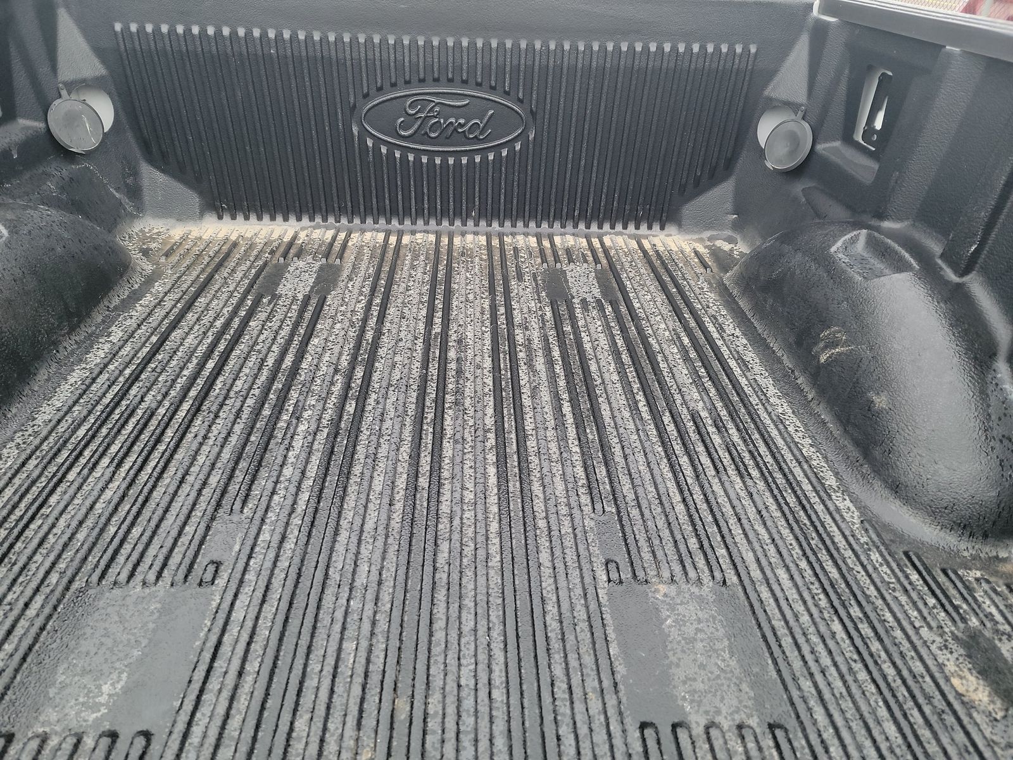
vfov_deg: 56.8
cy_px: 380
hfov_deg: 71.6
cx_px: 506
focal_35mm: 24
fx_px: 702
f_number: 1.8
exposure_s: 1/59
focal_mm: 6.7
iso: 310
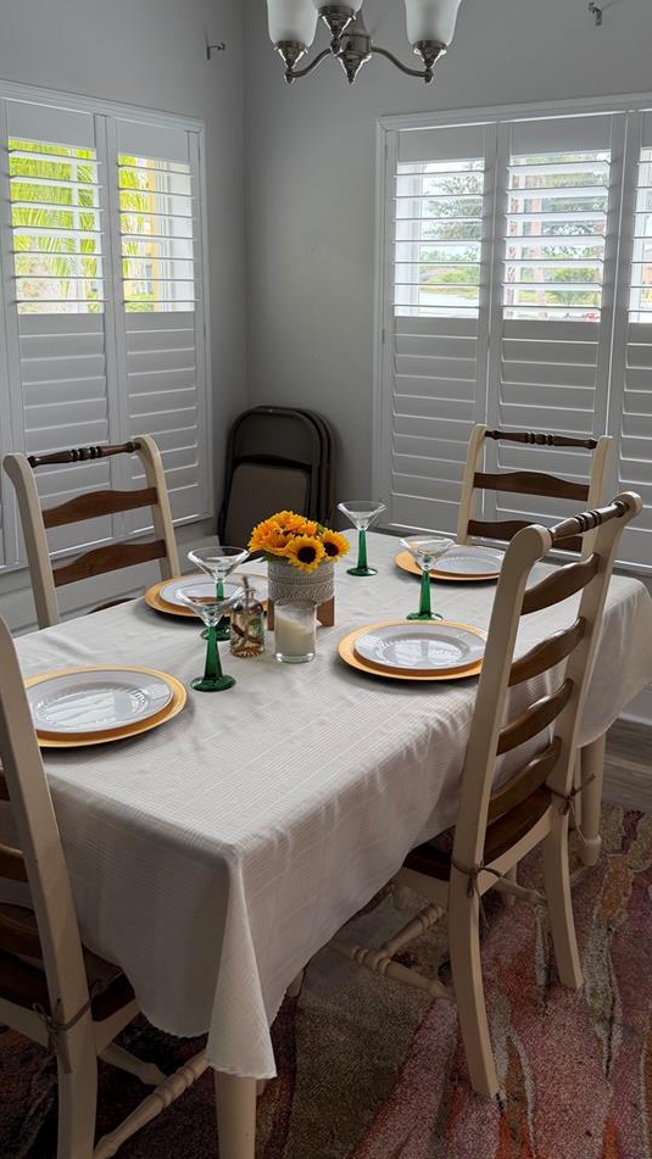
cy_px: 469
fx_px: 1014
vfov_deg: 59.0
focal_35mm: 33
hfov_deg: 35.5
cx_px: 391
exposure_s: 1/172
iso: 80
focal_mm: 6.76
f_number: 1.78
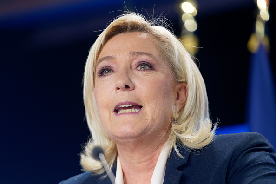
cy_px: 92
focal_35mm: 200
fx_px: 1533
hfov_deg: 10.3
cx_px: 138
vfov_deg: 6.9
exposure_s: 1/400
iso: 1600
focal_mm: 200
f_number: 3.2
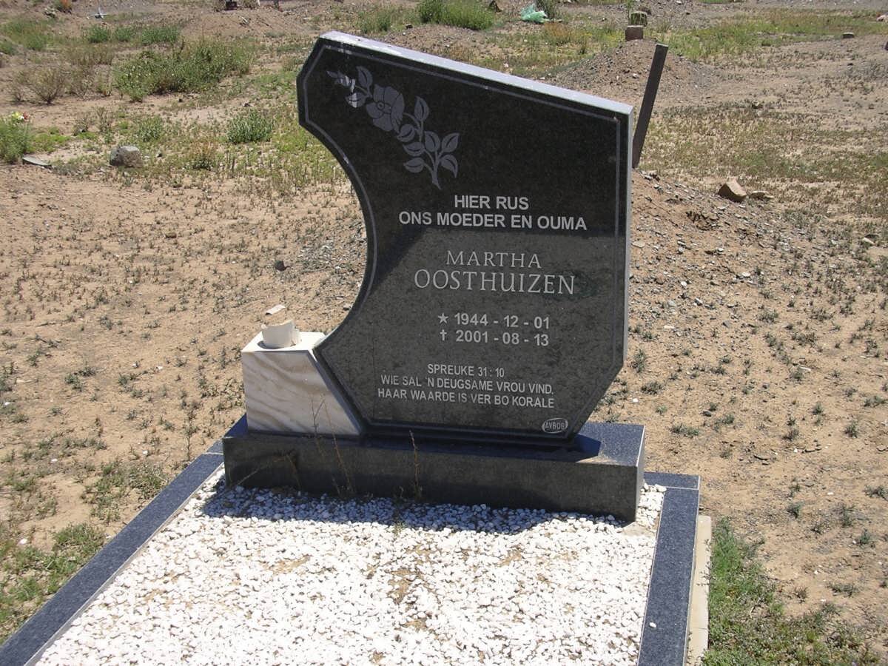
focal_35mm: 51
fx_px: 1308
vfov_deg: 28.6
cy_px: 333
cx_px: 444
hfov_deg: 37.5
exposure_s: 1/500
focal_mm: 7.8
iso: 50
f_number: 4.6
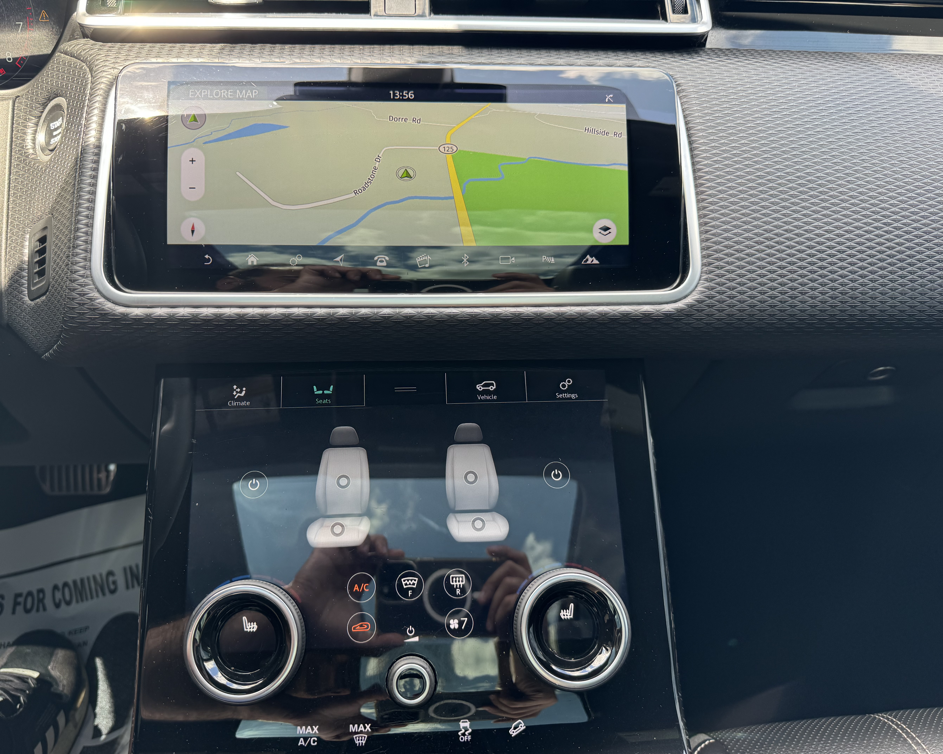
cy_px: 377
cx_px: 446
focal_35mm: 25
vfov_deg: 56.8
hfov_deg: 68.0
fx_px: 698
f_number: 1.78
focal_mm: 6.76
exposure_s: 1/121
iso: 80
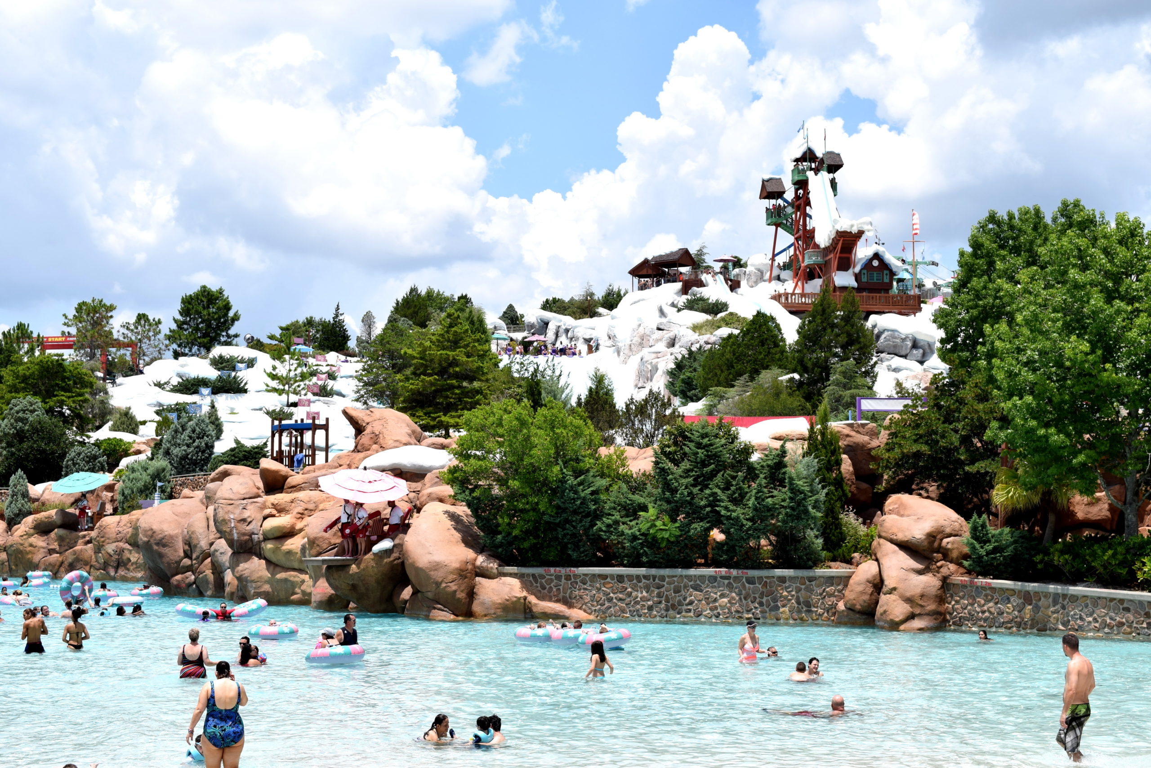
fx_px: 1631
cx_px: 576
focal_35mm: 51
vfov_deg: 26.5
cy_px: 384
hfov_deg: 38.9
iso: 100
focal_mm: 34
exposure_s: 1/250
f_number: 8
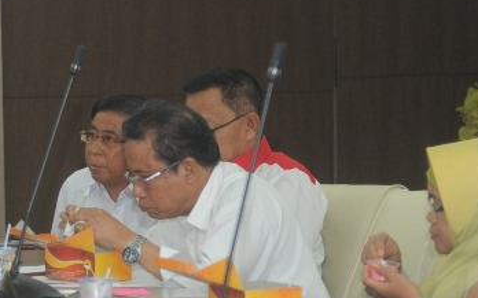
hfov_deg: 9.1
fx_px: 2916
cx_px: -275
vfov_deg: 5.8
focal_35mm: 224
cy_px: 232
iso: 1000
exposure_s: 1/125
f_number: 2.8
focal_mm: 60
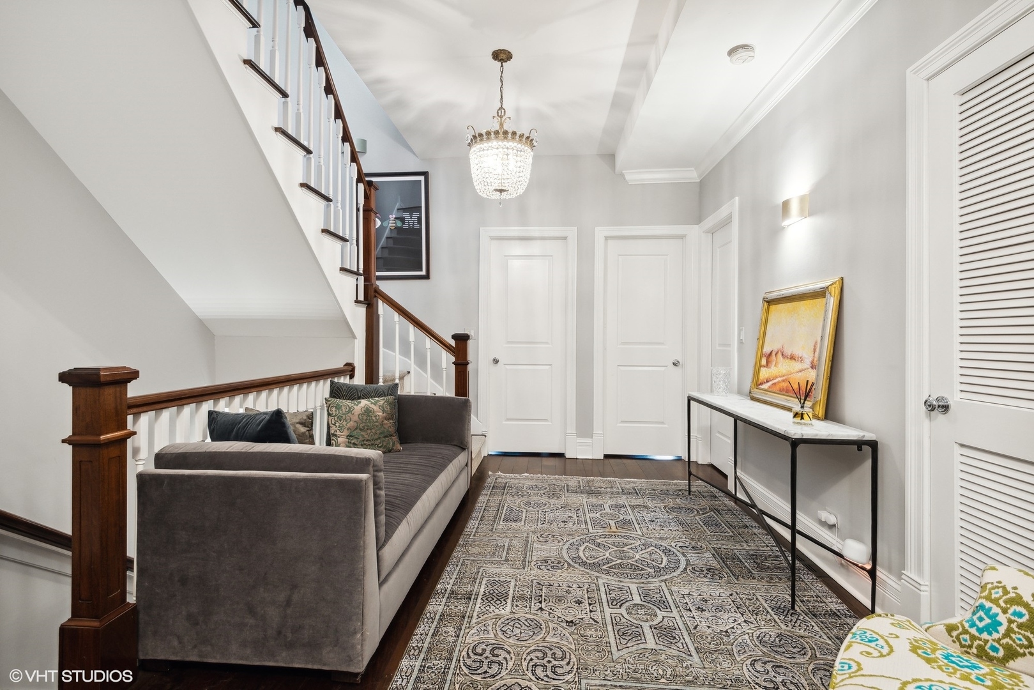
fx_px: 460
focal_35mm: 16
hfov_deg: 96.7
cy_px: 345
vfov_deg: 73.8
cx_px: 517
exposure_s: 1/1.67
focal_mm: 16
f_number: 8
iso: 400
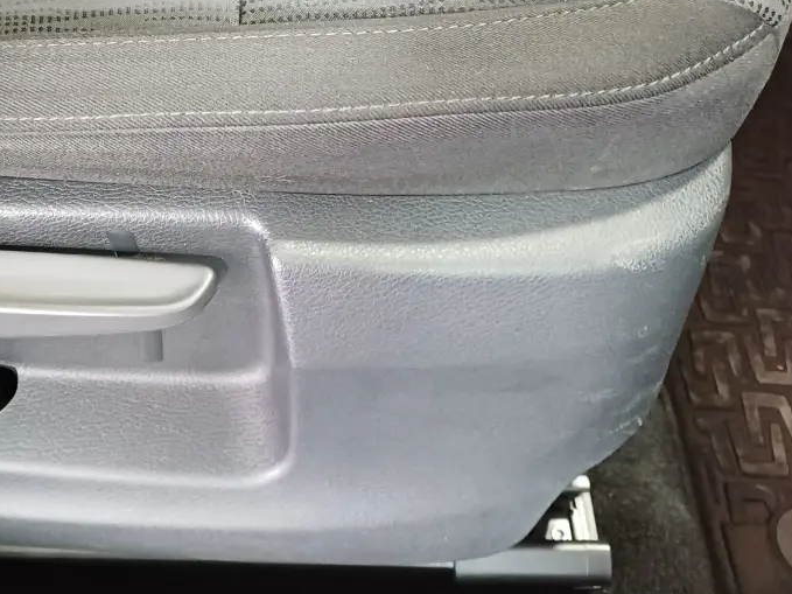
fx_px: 1212
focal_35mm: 53
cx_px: 203
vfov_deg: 26.8
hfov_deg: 35.4
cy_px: 96
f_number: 1.8
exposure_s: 1/20
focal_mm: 4.65
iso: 640
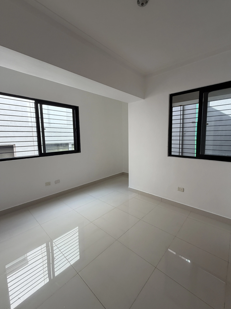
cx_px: 122
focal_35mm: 15
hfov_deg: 81.7
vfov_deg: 98.2
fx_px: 133
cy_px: 152
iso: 64
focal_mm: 2.22
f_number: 2.2
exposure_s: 1/121
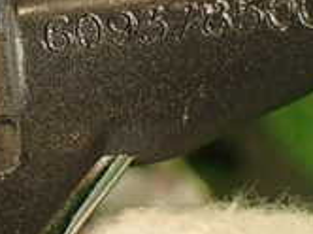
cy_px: 75
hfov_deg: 15.9
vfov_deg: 12.7
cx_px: -124
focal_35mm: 116
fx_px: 1047
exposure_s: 1/40
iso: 200
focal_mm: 5.79
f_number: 2.4
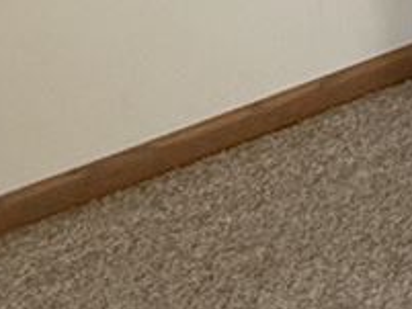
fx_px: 1060
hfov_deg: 21.5
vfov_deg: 10.7
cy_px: -638
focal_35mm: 89
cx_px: 369
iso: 320
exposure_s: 1/60
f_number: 2.2
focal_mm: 2.22
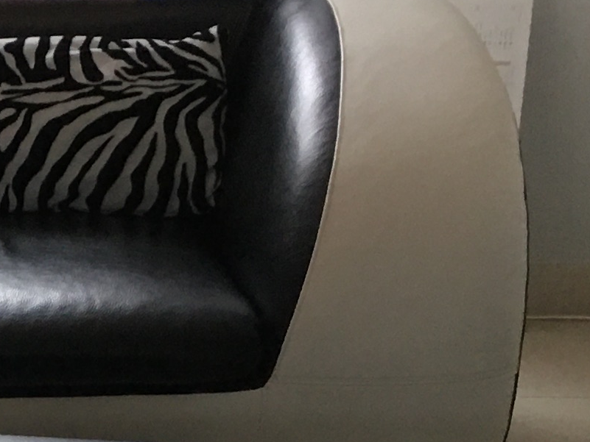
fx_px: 2489
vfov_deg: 9.8
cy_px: 686
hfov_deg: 12.3
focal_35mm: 146
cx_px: -503
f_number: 2.2
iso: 64
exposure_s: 1/17
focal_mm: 4.15
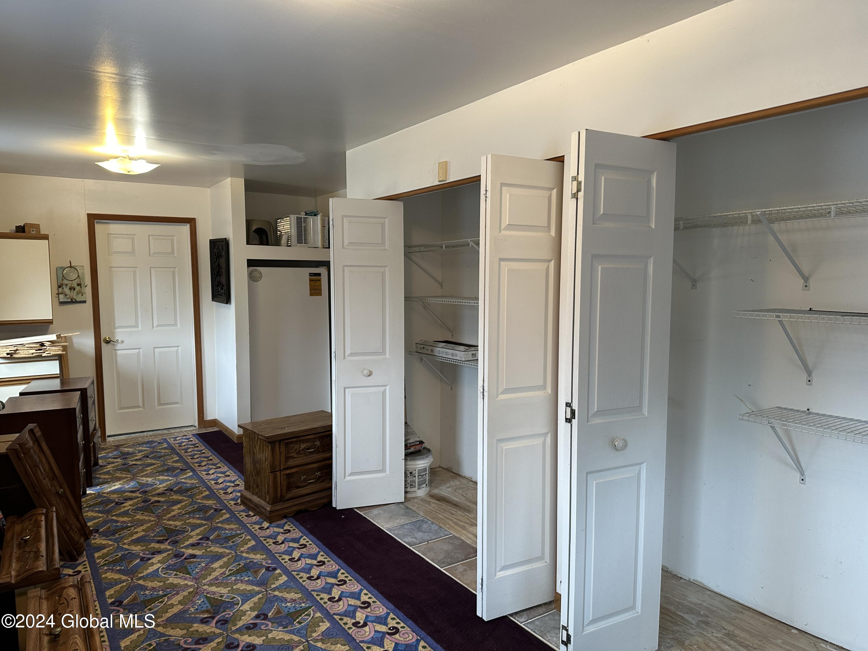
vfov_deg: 56.8
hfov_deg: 71.6
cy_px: 326
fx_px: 602
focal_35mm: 24
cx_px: 434
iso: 160
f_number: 1.78
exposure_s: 1/60
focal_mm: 6.86
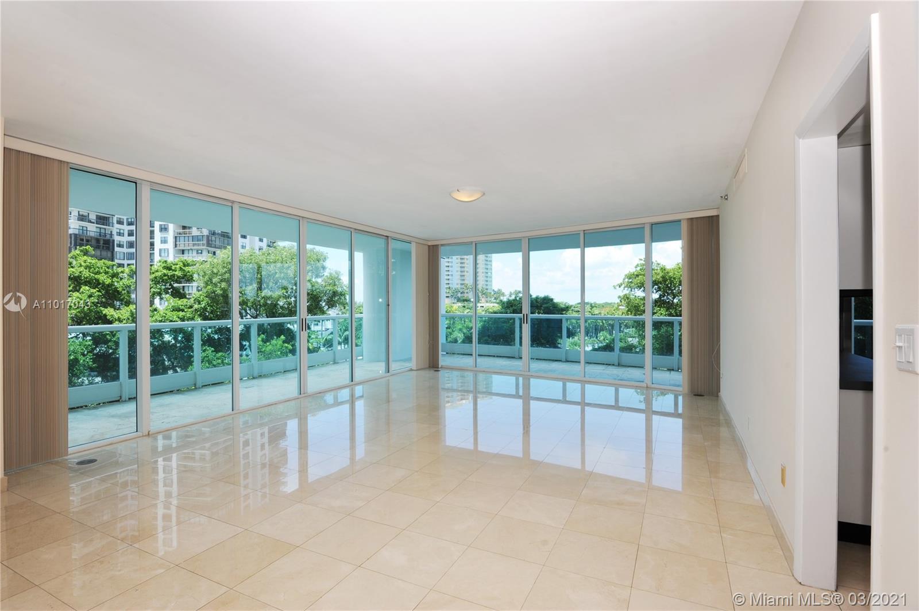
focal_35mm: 17
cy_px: 306
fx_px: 433
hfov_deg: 93.3
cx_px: 460
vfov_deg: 70.3
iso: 200
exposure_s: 1/125
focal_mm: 17
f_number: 8
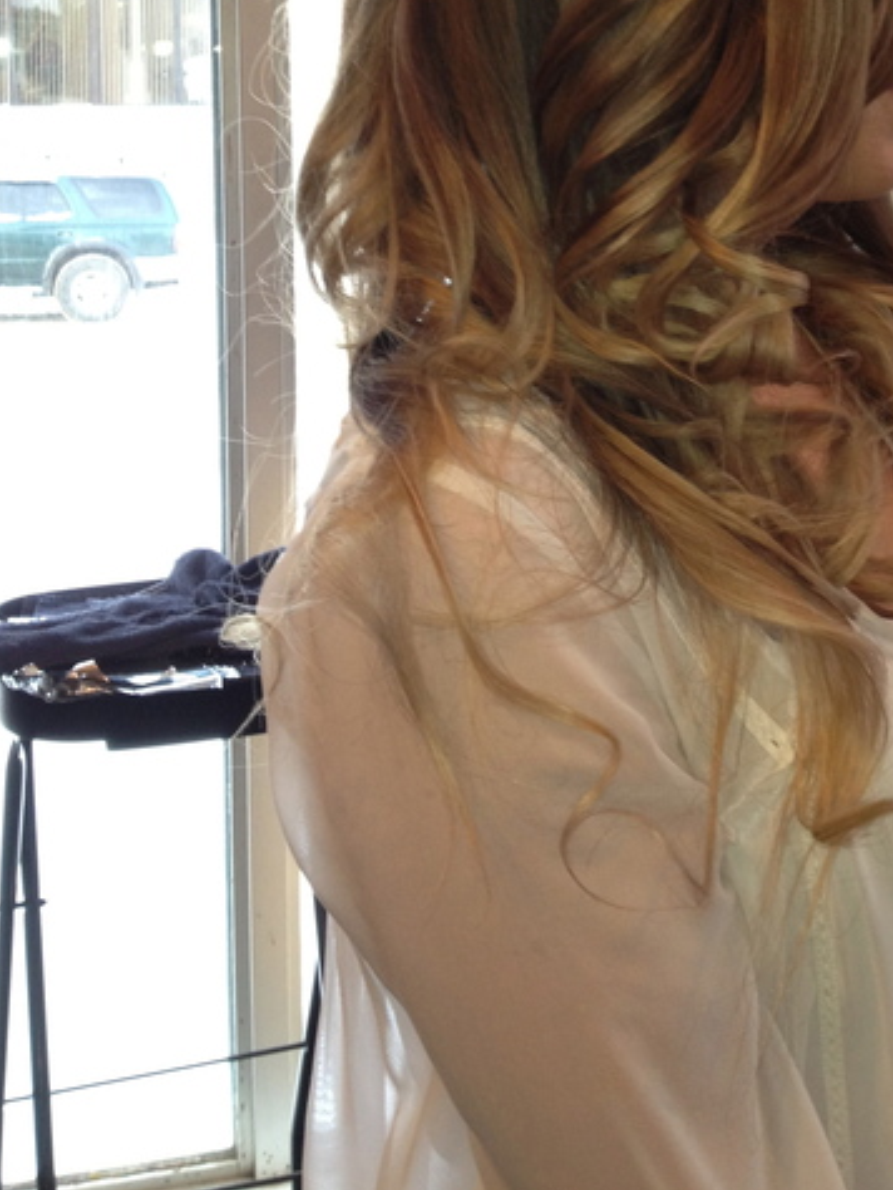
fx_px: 2165
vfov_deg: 29.9
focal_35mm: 63
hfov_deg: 22.9
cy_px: 210
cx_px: 737
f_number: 2.4
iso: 50
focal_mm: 4.28
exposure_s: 1/21
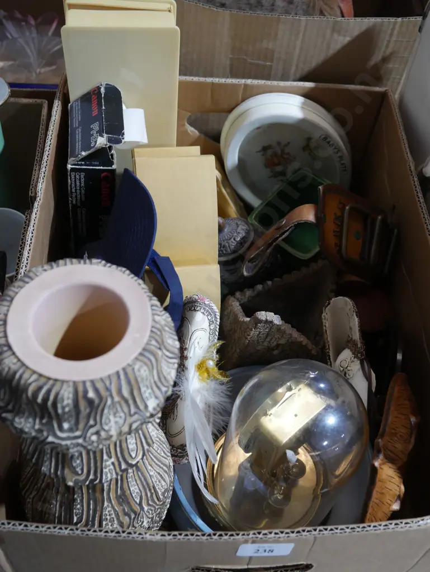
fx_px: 629
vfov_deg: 49.0
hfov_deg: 37.8
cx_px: 215
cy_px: 286
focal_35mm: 38
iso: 1000
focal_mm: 19
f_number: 4.1
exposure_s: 1/60
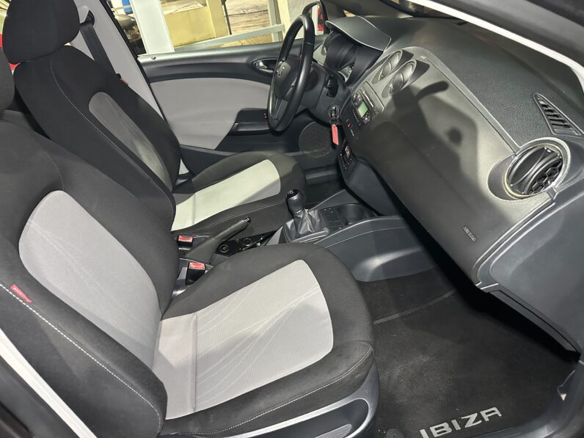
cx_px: 292
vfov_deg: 56.8
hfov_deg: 71.6
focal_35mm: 24
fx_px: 405
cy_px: 219
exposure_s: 1/33
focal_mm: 6.86
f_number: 1.78
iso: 800
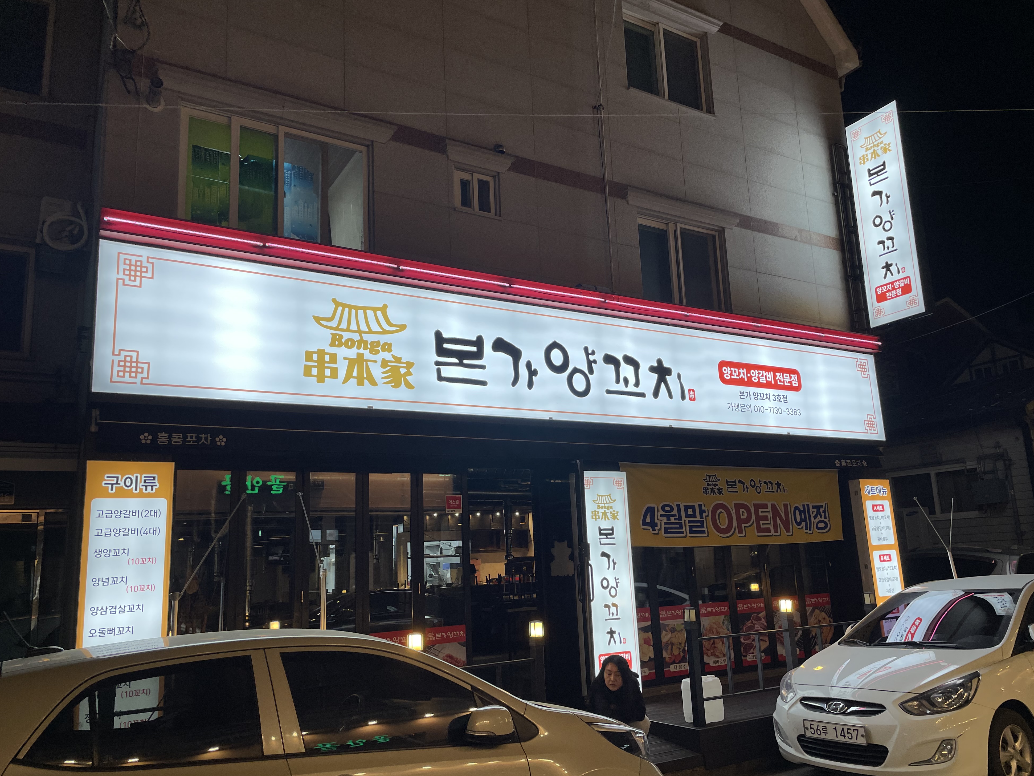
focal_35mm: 27
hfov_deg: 65.3
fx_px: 806
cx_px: 527
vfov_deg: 51.3
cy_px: 401
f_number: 1.6
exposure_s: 1/120
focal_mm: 4.2
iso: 40
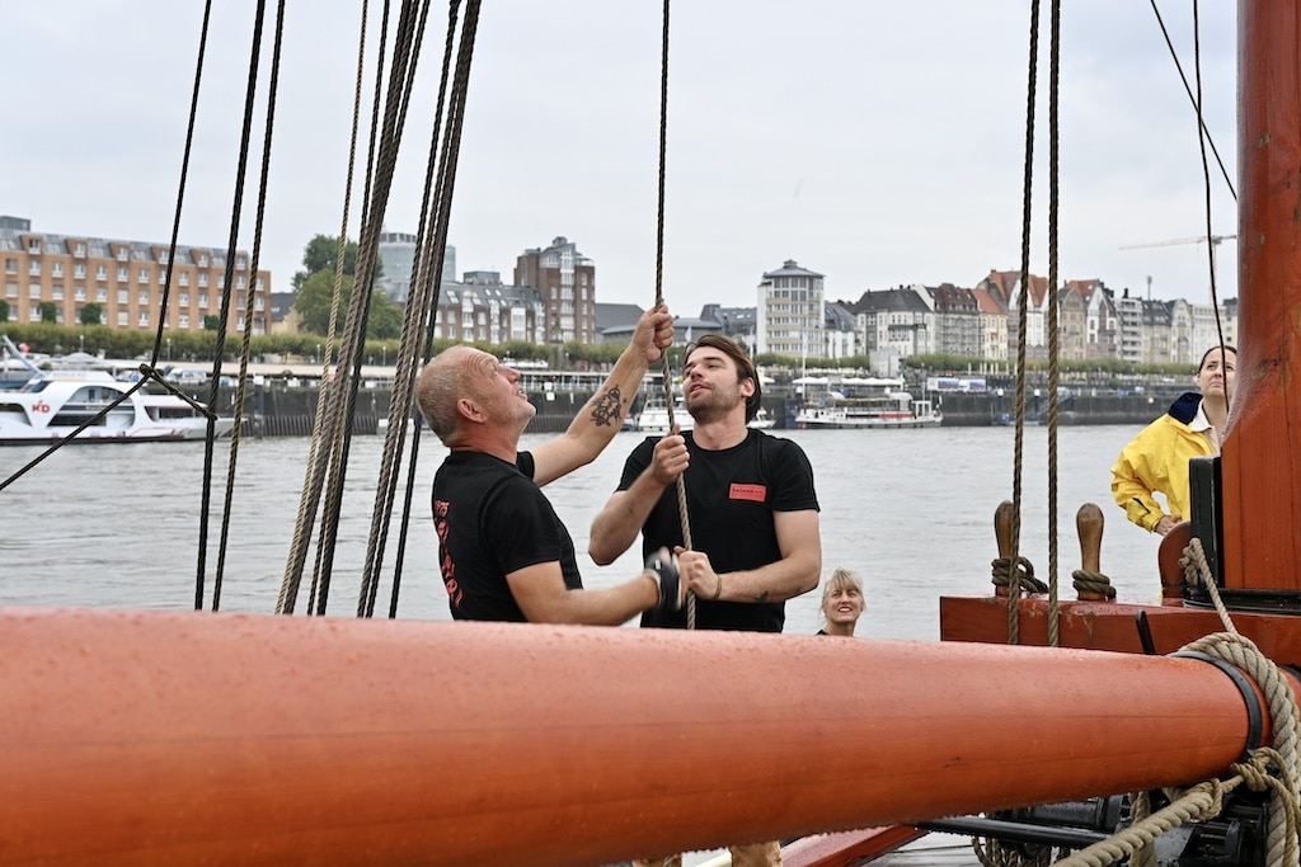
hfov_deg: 36.2
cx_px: 650
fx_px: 1988
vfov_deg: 24.6
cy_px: 434
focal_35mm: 55
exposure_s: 1/100
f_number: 5.6
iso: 100
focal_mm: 55
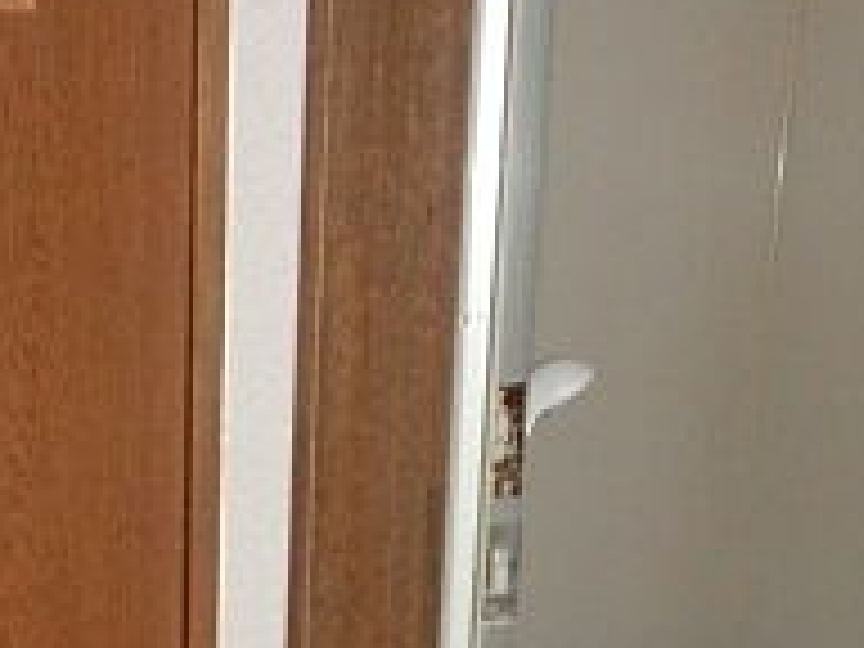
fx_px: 1997
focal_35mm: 80
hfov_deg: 23.5
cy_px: 909
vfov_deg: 17.0
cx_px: 32
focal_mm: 4.24
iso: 400
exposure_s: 1/60
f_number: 3
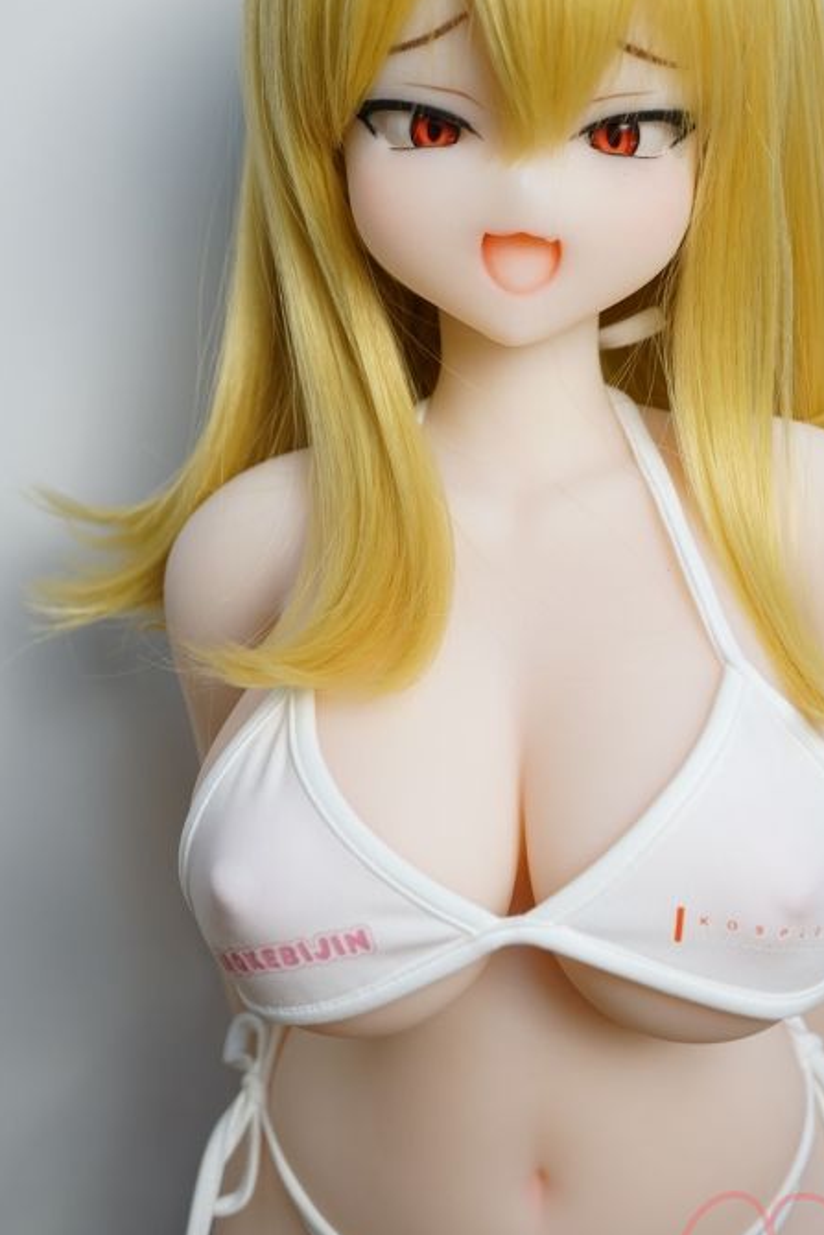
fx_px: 1613
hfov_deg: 28.6
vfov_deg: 41.8
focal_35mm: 47
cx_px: 512
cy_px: 546
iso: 400
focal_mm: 35
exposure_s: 1/100
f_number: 4.5
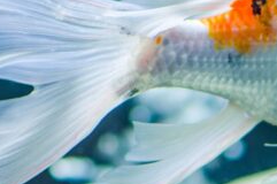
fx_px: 3117
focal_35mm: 406
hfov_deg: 5.1
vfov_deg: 3.4
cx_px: 313
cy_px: 69
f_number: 2
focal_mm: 85
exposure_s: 1/160
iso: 200
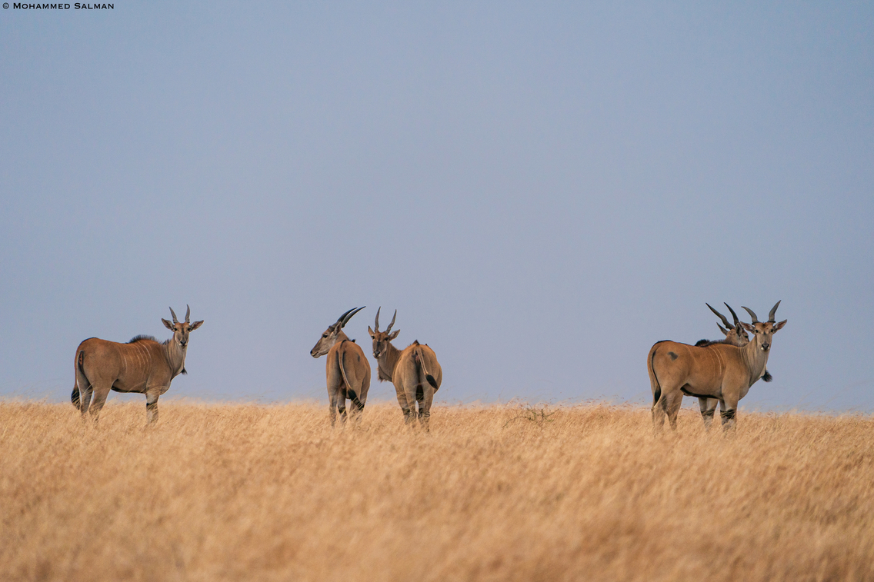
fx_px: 12476
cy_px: 291
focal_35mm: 514
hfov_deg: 4.0
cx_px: 437
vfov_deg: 2.7
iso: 800
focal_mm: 512
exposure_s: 1/8000
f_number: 6.3
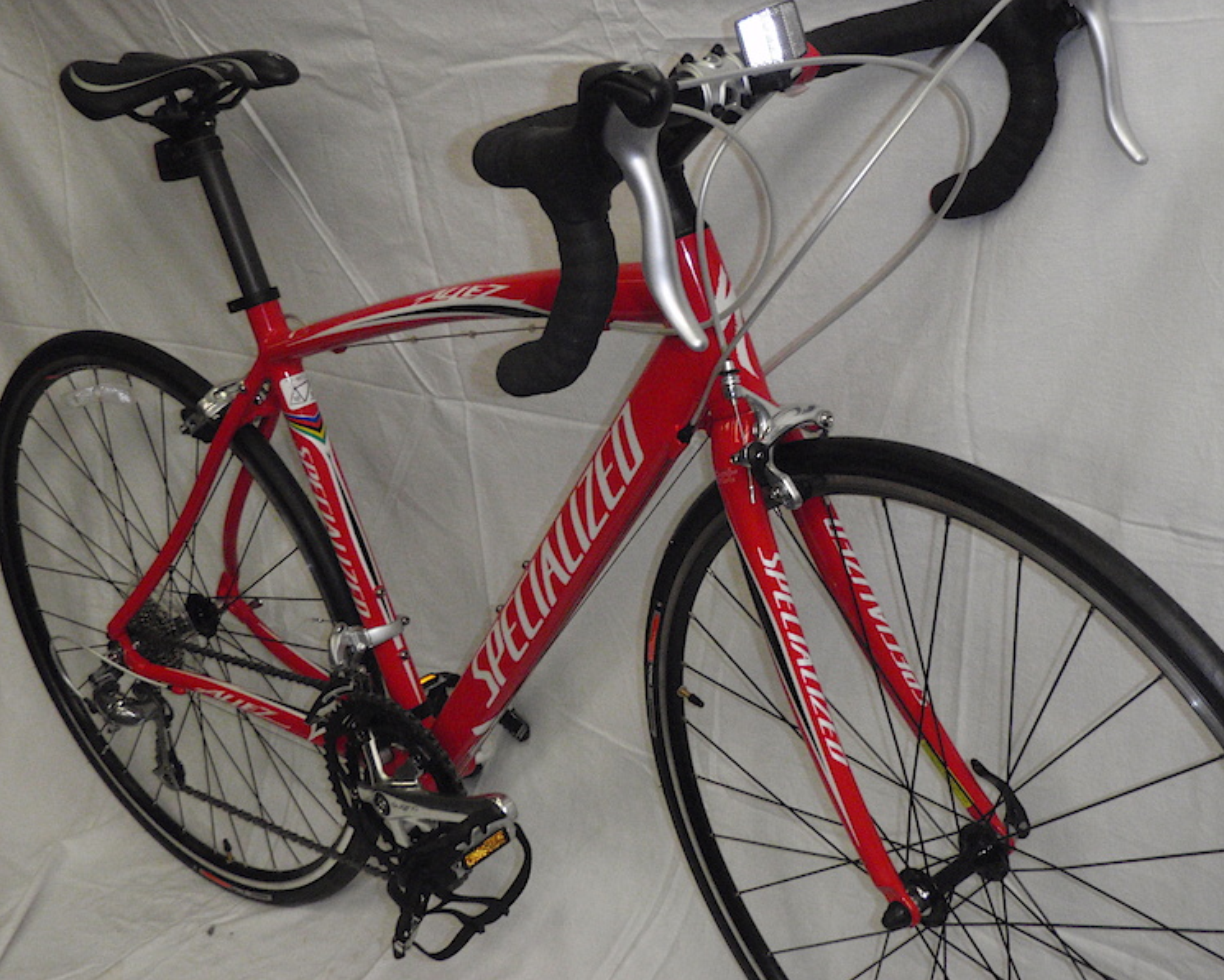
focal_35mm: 44
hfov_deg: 42.0
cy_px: 490
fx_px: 1594
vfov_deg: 34.2
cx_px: 656
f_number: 4.3
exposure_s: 1/160
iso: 640
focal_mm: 7.57
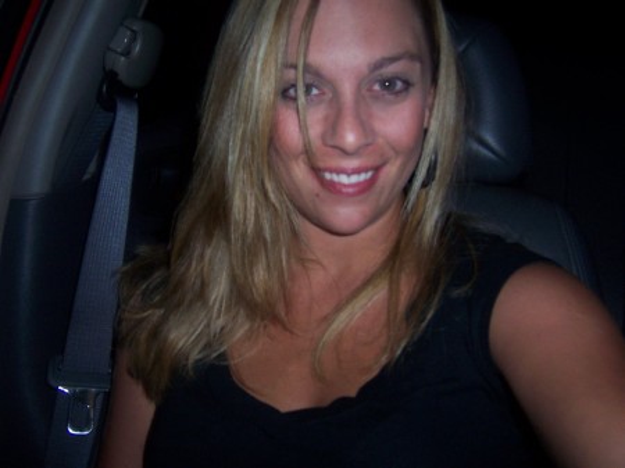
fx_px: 650
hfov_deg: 51.4
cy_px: 234
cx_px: 312
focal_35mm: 36
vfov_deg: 39.6
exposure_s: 1/60
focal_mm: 5.6
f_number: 2.8
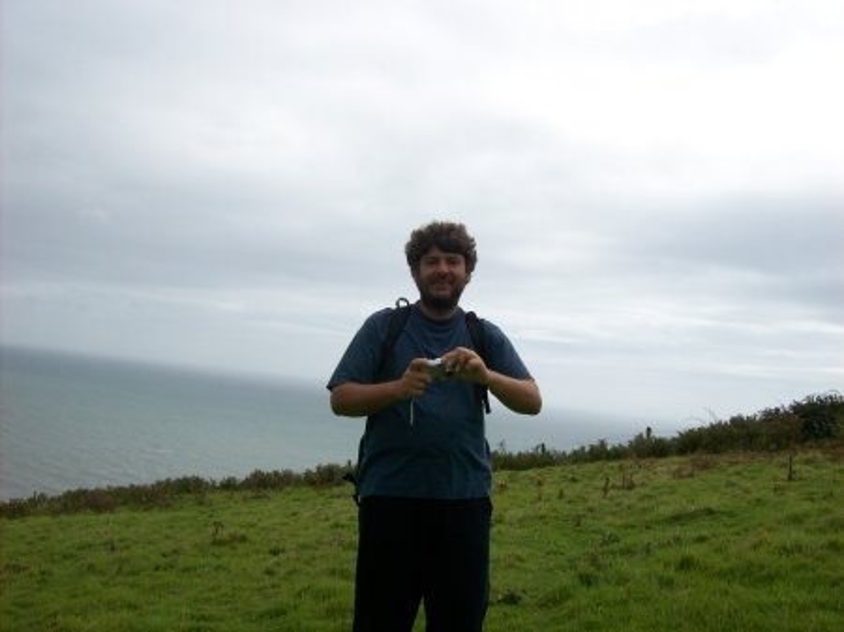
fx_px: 877
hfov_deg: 51.4
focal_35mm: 36
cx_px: 422
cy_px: 316
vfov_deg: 39.6
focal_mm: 6
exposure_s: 1/818
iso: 80
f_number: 4.8
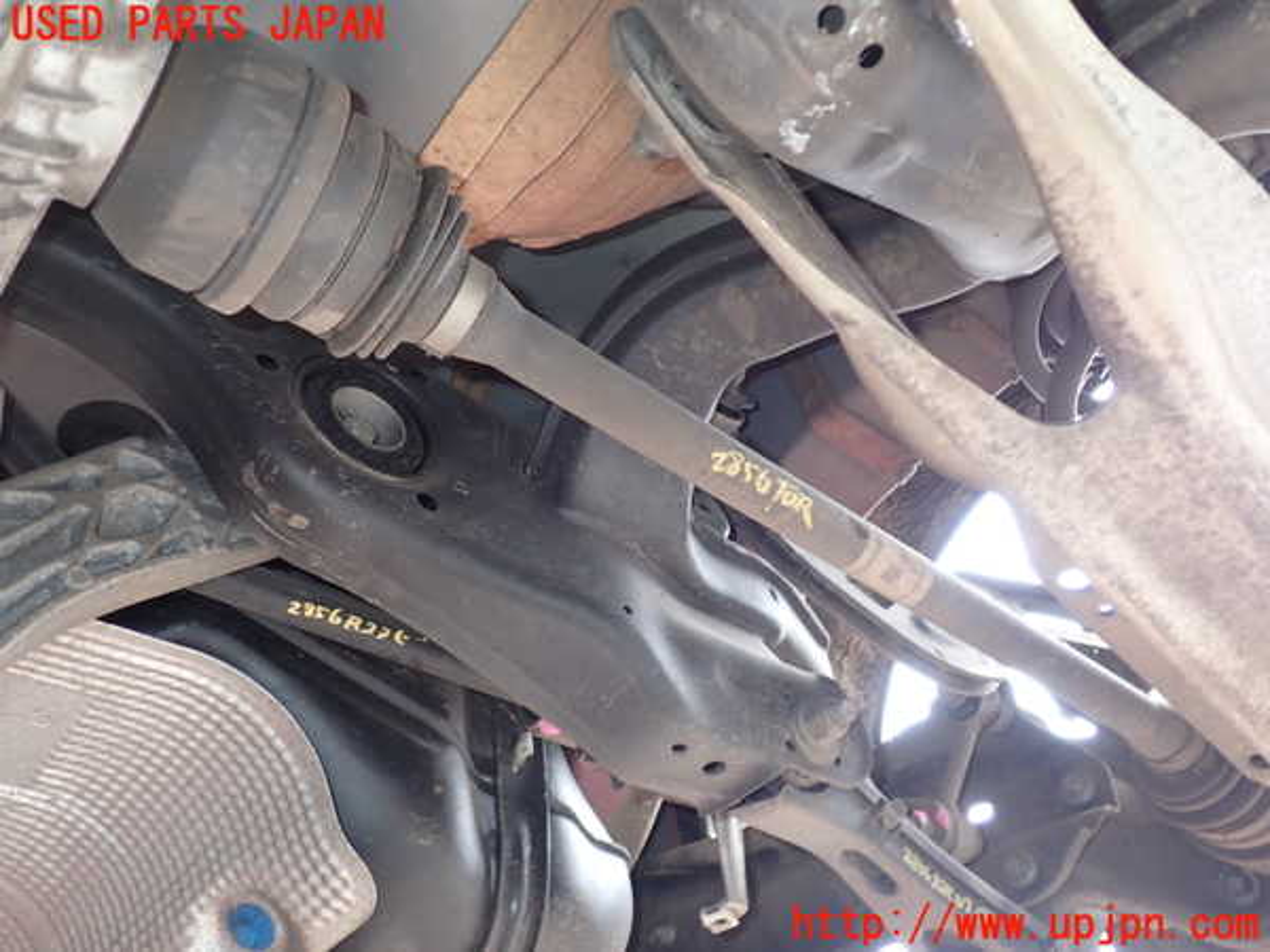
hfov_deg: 60.0
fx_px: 1101
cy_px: 476
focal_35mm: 30
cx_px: 635
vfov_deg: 46.8
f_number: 2.3
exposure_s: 1/60
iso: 100
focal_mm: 5.4
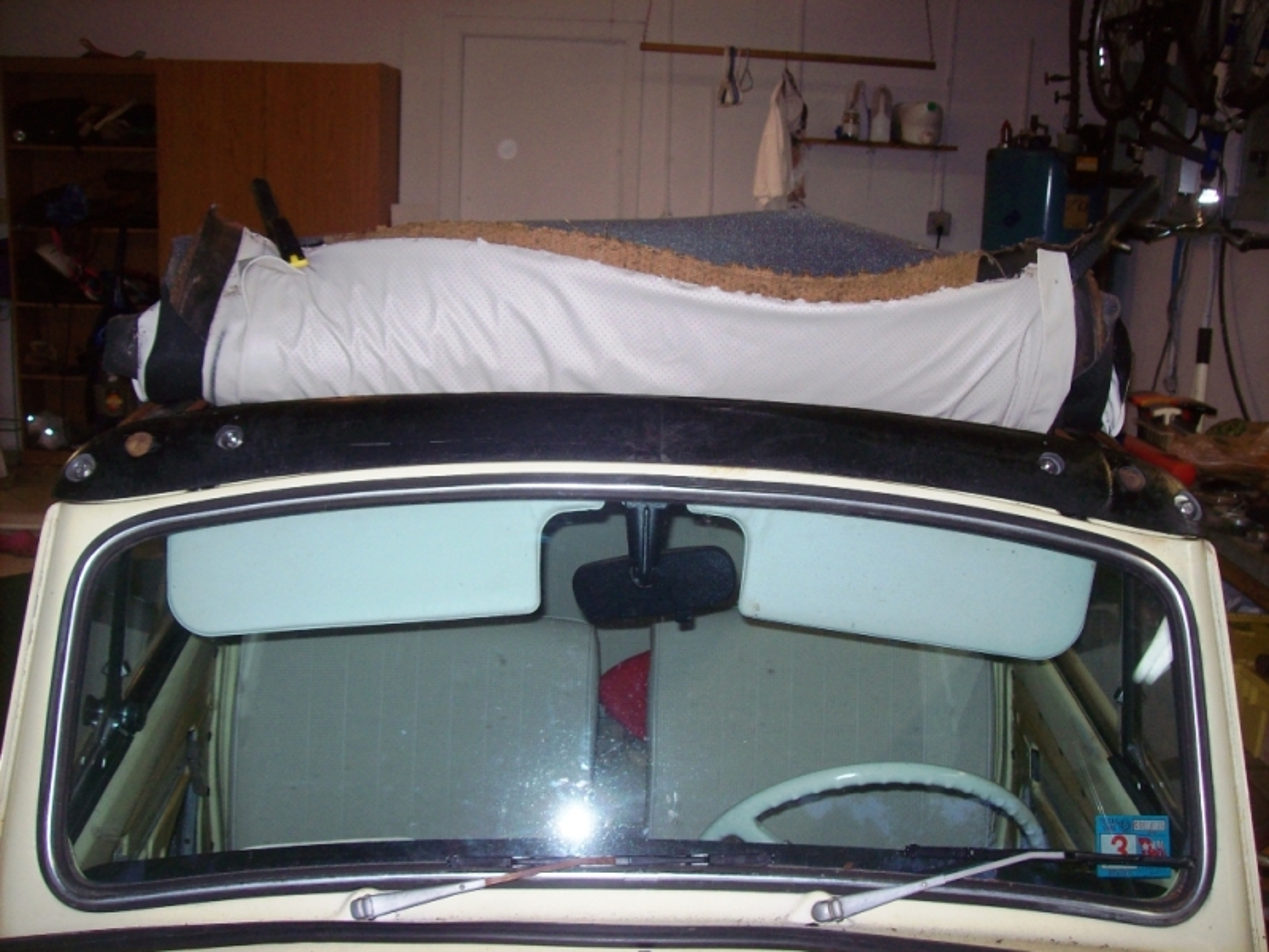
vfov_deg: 39.7
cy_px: 476
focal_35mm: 36
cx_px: 634
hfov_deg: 51.4
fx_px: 1320
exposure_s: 1/64
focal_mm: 6
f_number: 2.7
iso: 80
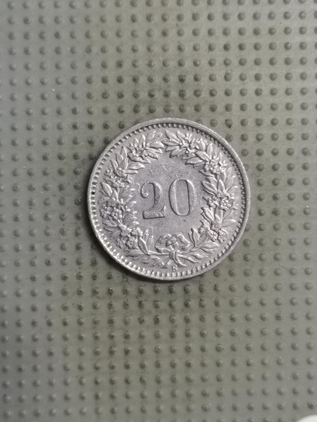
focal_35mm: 52
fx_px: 635
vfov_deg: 36.8
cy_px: 211
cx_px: 158
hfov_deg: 28.0
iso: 500
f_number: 1.8
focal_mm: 4.75
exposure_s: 1/25.7
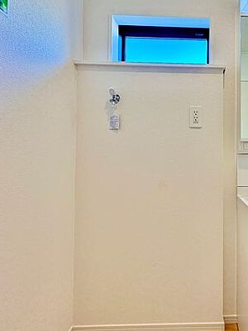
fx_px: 210
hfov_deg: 55.2
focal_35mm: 22
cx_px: 210
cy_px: 158
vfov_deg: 76.4
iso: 250
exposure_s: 1/100
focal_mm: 2.22
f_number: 2.2
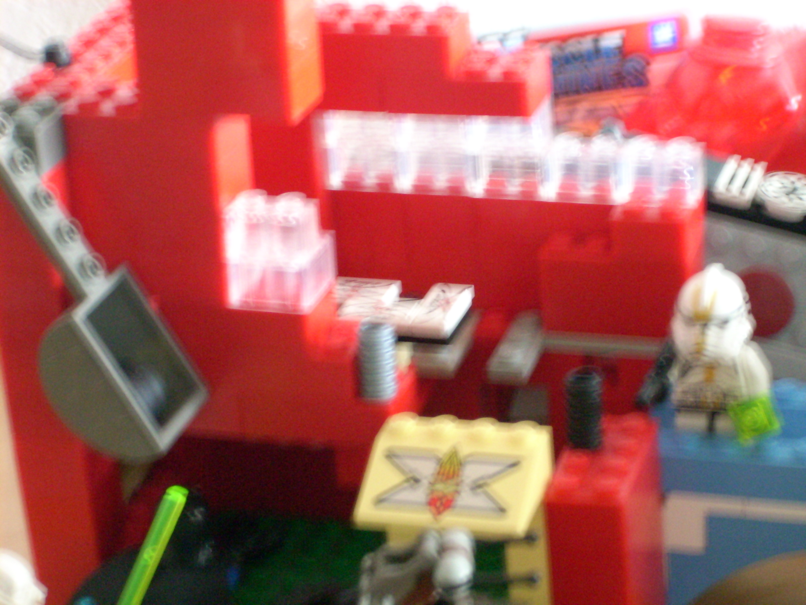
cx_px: 403
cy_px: 302
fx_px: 2631
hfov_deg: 17.4
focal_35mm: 113
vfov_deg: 13.1
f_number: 5.2
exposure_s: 1/4
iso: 496
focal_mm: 18.6
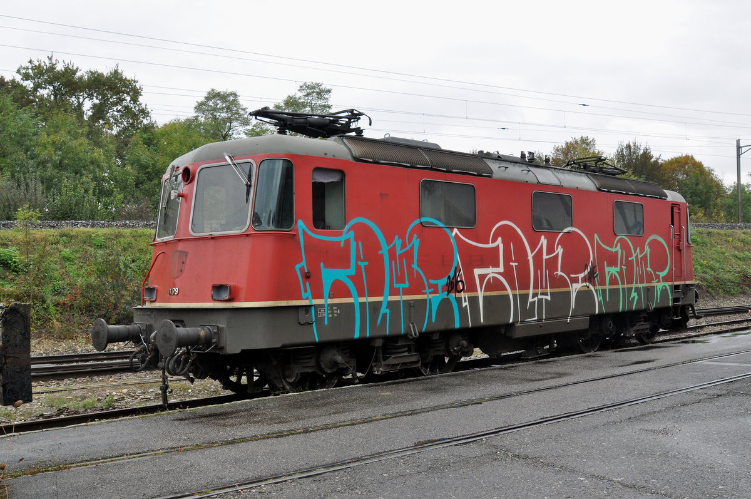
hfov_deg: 53.2
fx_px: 750
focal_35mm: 36
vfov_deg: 36.8
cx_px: 376
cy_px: 250
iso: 400
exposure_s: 1/60
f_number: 11
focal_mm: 24
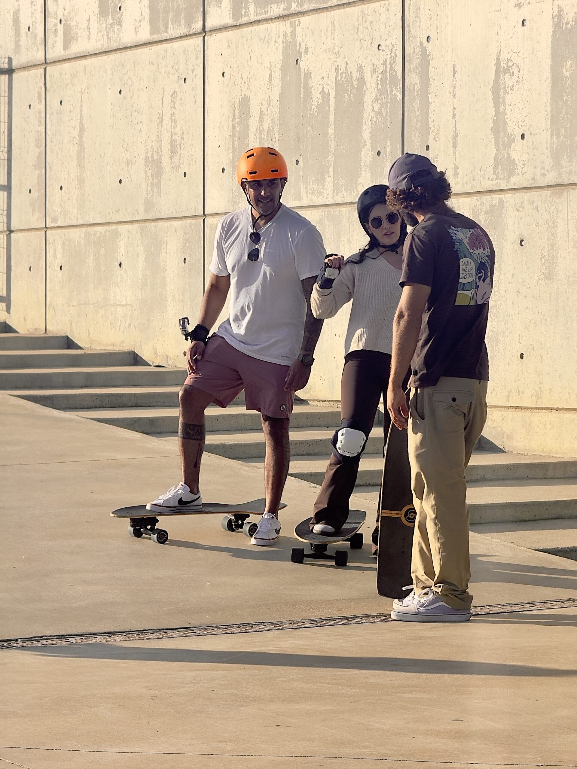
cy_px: 384
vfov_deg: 16.4
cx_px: 288
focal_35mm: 120
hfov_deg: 12.3
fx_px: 2667
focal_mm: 15.66
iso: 50
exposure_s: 1/1650
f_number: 2.8
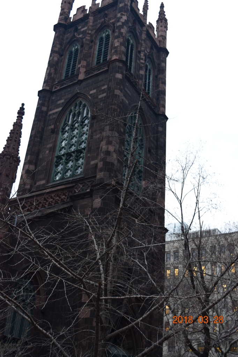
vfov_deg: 49.6
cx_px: 119
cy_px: 178
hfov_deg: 34.2
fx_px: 387
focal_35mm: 39
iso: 1600
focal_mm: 26
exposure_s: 1/60
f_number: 5.6
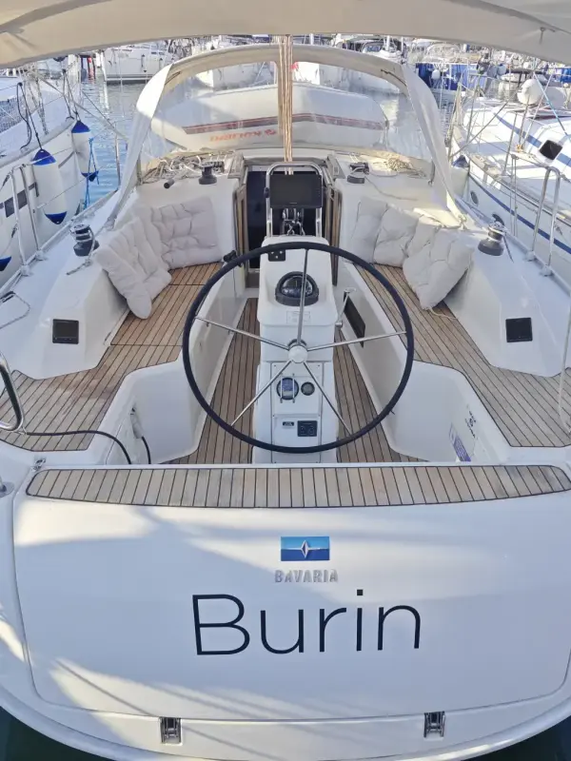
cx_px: 286
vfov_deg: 60.0
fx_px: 660
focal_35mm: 30
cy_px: 380
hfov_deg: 46.8
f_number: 1.8
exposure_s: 1/968
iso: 50
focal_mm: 5.43
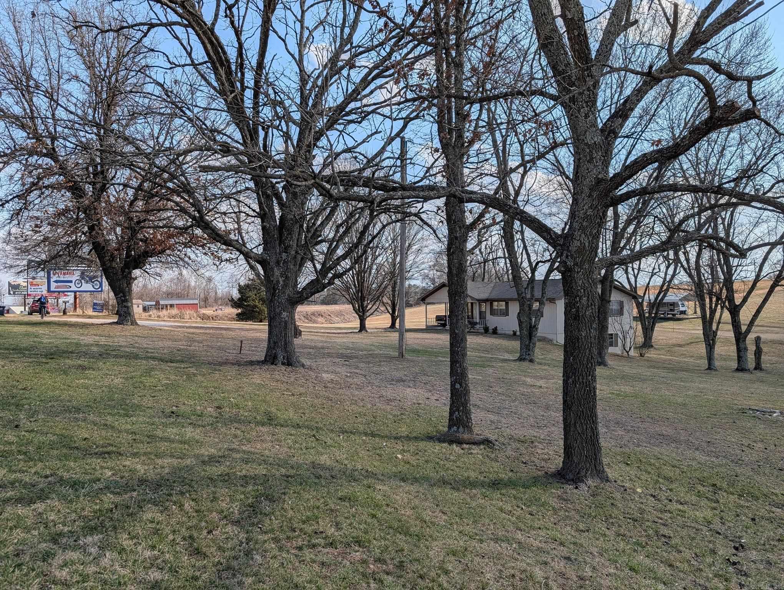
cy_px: 295
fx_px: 544
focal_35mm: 24
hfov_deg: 71.5
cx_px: 392
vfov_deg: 56.9
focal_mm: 6.9
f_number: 1.68
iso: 20
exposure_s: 1/8772
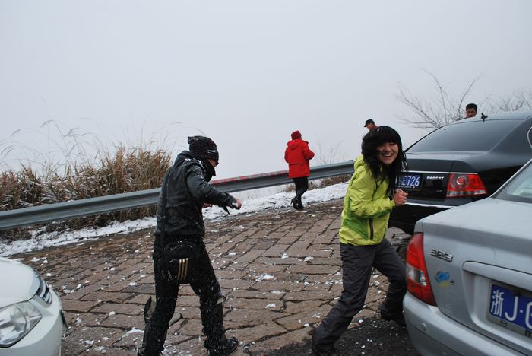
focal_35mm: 27
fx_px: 399
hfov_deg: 67.3
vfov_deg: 48.0
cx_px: 266
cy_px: 178
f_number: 6.3
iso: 100
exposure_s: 1/160
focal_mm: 18
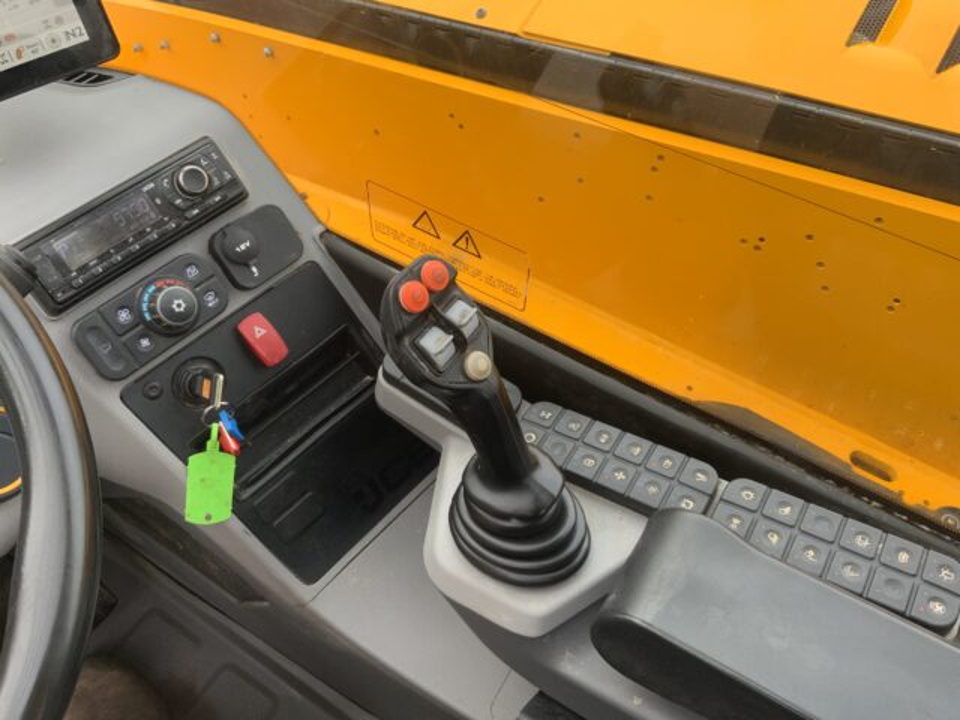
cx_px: 480
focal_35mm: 29
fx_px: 804
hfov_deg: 61.7
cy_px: 360
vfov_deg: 48.2
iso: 32
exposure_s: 1/122
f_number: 1.8
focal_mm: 3
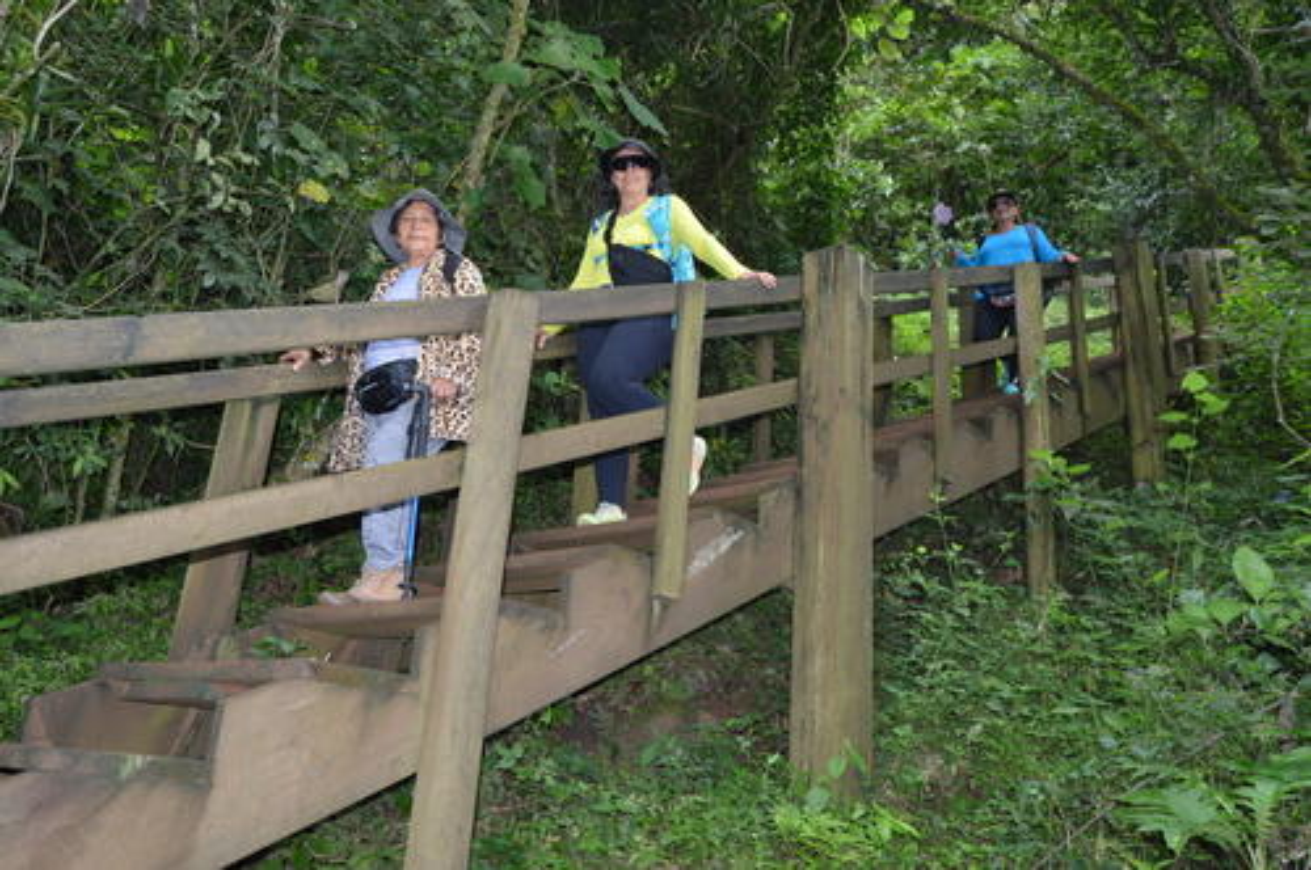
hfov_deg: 67.4
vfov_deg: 47.8
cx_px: 656
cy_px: 435
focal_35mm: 27
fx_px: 982
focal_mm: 18
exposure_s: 1/125
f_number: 8
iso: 800
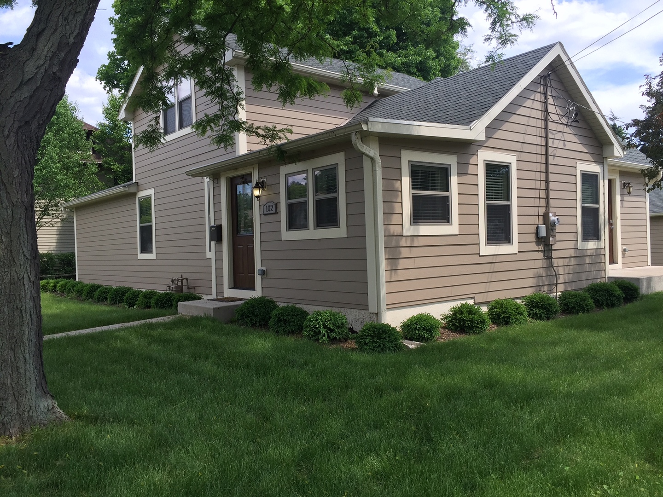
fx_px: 555
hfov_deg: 61.7
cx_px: 332
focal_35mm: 29
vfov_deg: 48.2
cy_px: 248
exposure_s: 1/842
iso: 32
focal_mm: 4.15
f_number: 2.2
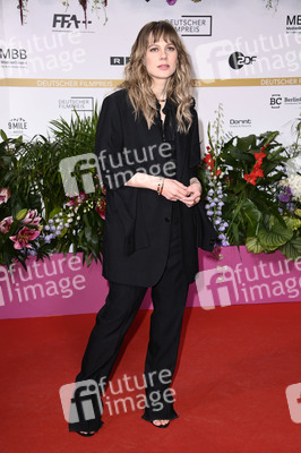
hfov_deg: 23.3
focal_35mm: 58
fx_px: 729
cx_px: 150
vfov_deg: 34.5
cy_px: 226
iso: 500
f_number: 5.6
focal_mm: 58
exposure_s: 1/250
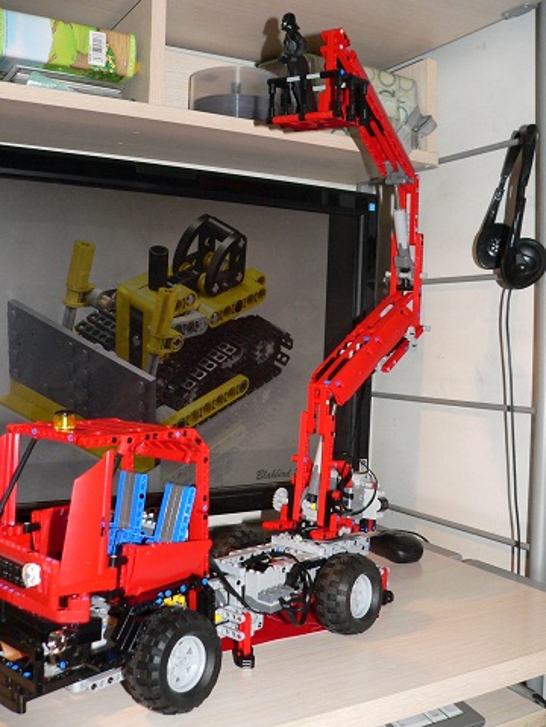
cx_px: 273
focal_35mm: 36
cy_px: 364
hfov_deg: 39.7
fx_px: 757
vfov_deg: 51.4
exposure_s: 1/60
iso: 200
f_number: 2.8
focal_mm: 6
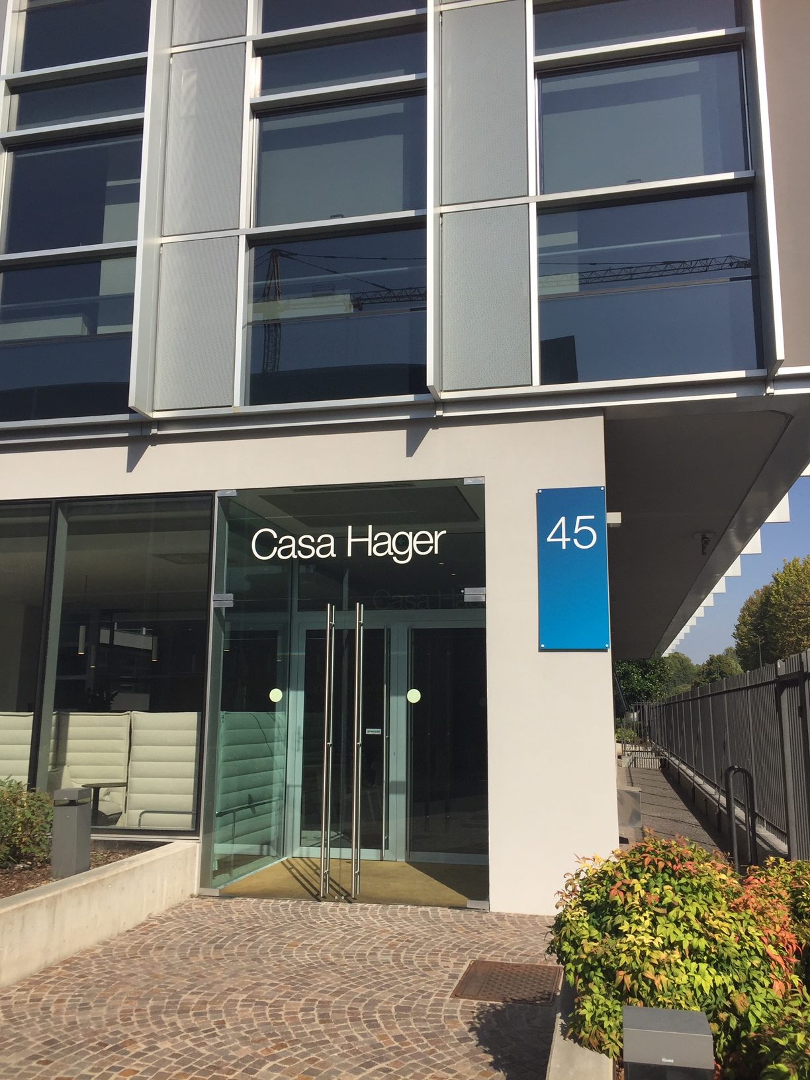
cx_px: 405
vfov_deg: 61.7
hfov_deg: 48.2
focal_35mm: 29
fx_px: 905
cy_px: 540
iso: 32
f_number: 2.2
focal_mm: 4.15
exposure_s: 1/2825
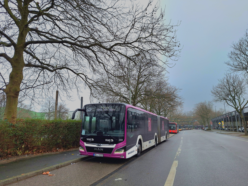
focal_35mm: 23
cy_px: 93
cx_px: 124
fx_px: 165
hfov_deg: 73.9
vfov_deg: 58.9
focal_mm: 5.54
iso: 40
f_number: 1.8
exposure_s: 1/182
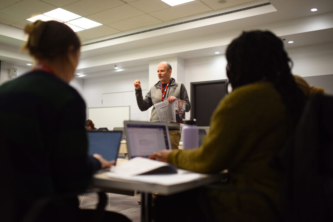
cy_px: 111
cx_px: 166
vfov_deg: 37.9
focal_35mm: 35
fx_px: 324
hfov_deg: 54.4
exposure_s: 1/500
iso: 400
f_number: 1.6
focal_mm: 35
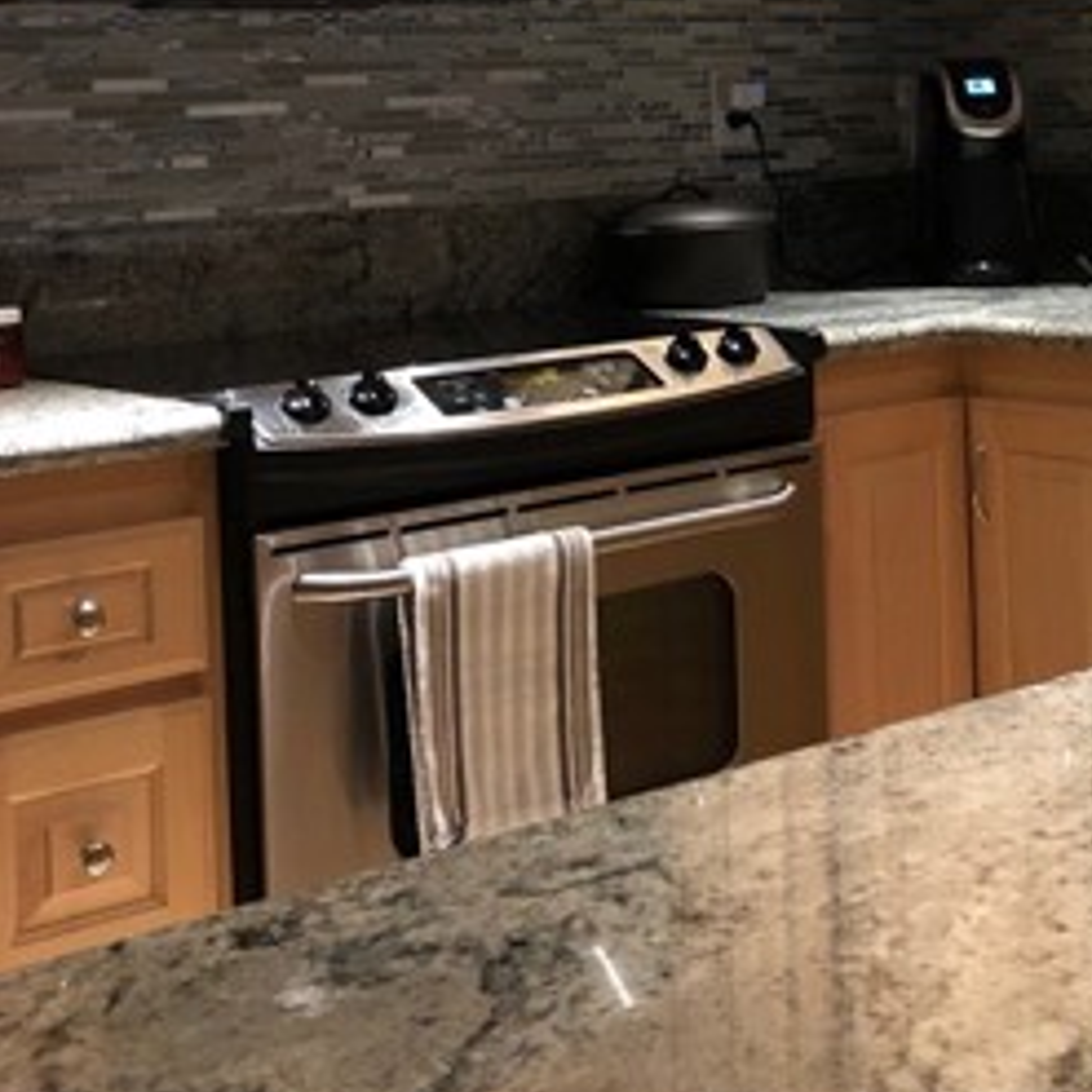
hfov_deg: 26.5
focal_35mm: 64
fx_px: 2284
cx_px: 840
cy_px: 168
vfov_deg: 26.2
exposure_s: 1/11
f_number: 1.8
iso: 100
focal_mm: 4
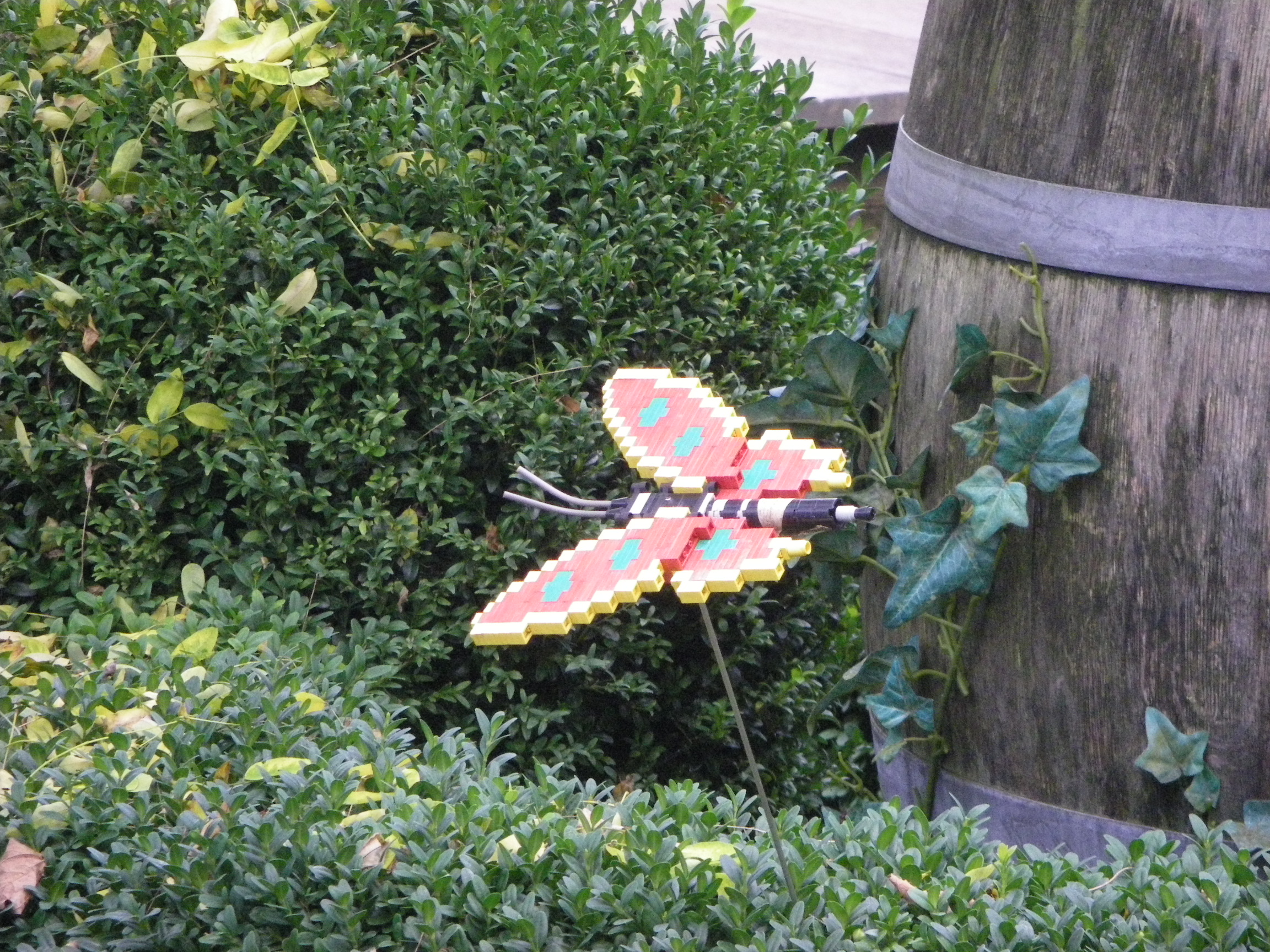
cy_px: 476
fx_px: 9759
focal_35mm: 266
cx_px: 635
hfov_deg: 7.4
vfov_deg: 5.6
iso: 640
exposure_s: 1/250
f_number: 5.4
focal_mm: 44.1
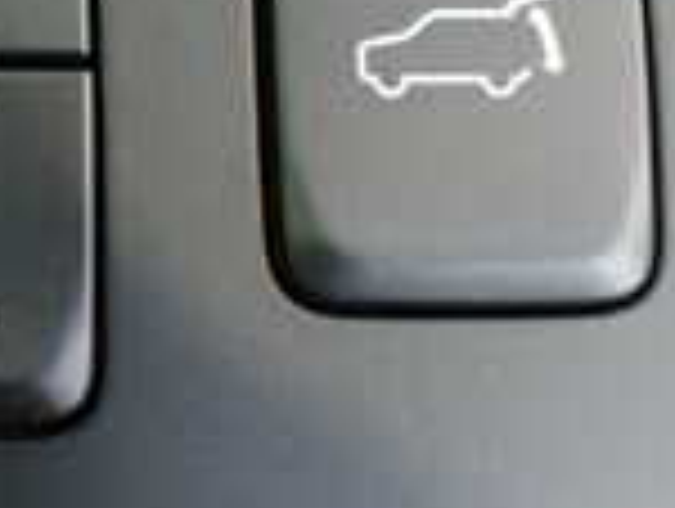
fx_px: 2344
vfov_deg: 12.3
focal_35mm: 120
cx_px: -266
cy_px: 81
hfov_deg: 15.4
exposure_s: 1/60
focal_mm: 5.4
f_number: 2.3
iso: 800
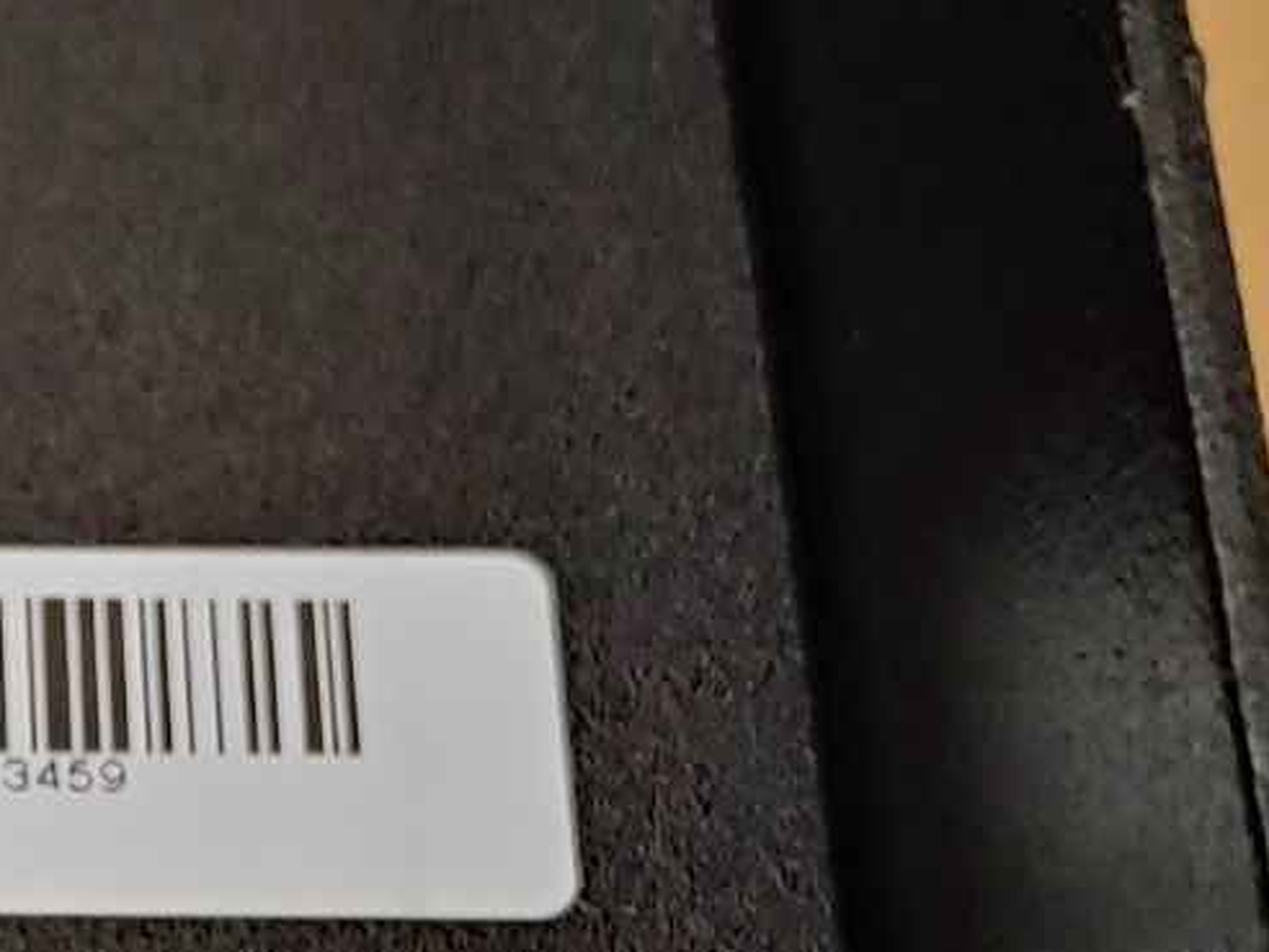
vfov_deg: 12.2
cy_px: 1001
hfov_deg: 15.8
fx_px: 4399
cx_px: -255
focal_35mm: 120
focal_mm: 4.36
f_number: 1.8
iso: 100
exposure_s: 1/67
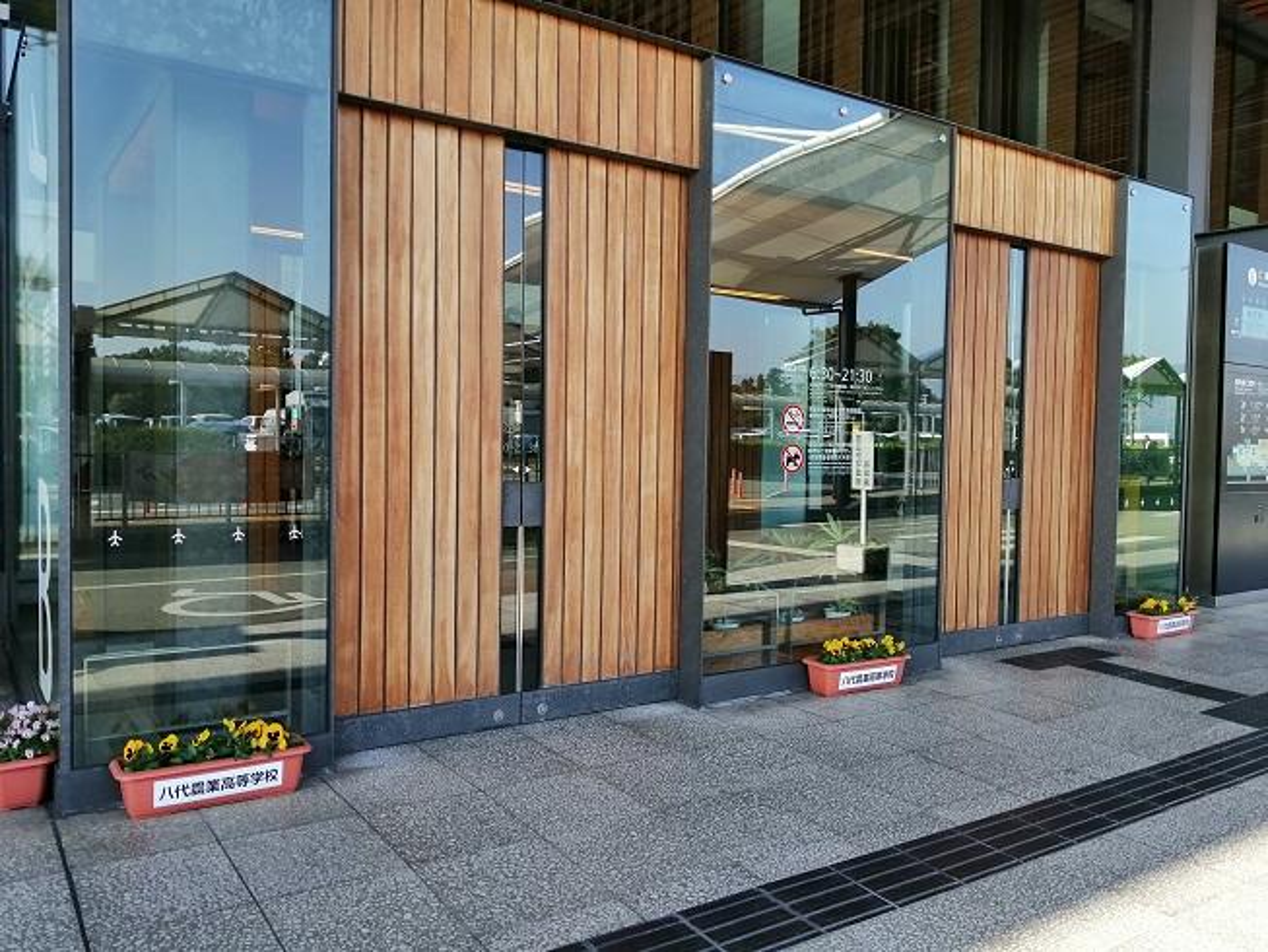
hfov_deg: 67.3
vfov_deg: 53.1
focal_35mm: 26
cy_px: 476
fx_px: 953
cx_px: 634
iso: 50
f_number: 1.8
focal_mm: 3.64
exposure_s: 1/343
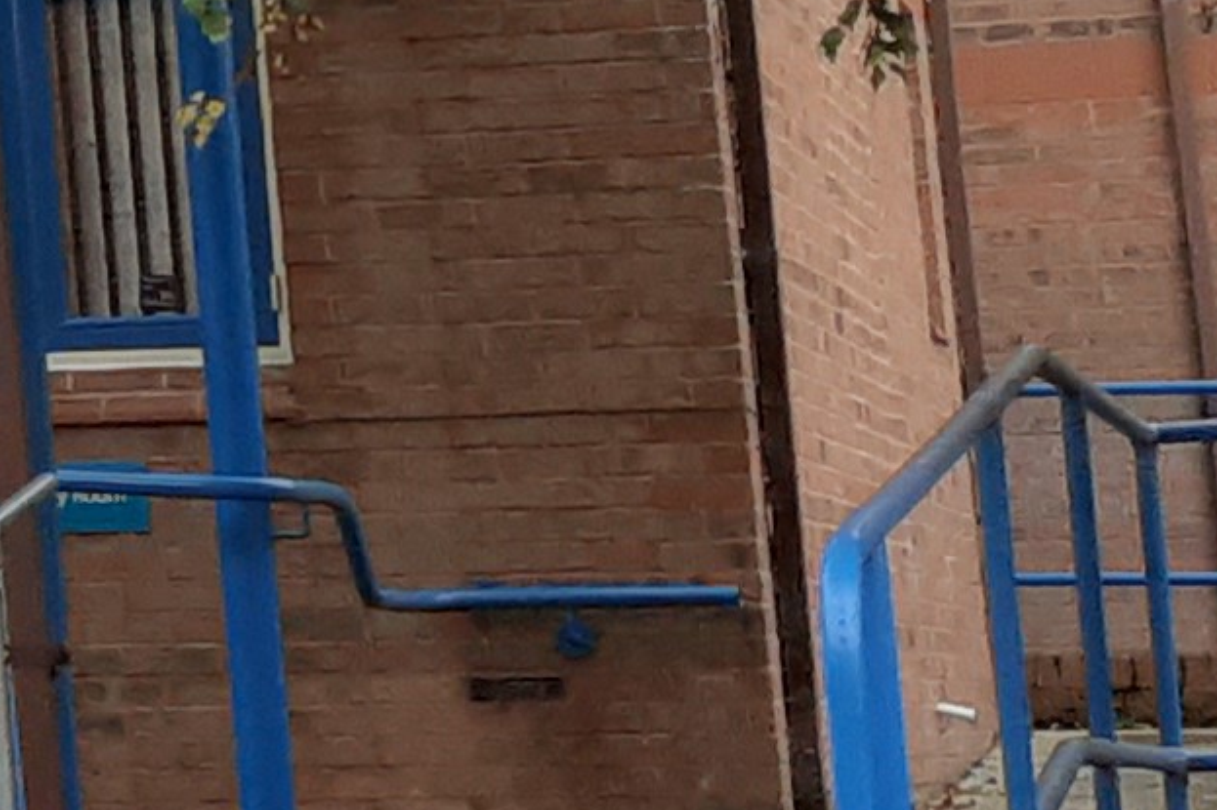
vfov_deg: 7.2
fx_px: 6286
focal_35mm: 186
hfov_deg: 9.3
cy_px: -482
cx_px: -2161
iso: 40
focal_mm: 3.6
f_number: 1.9
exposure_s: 1/475
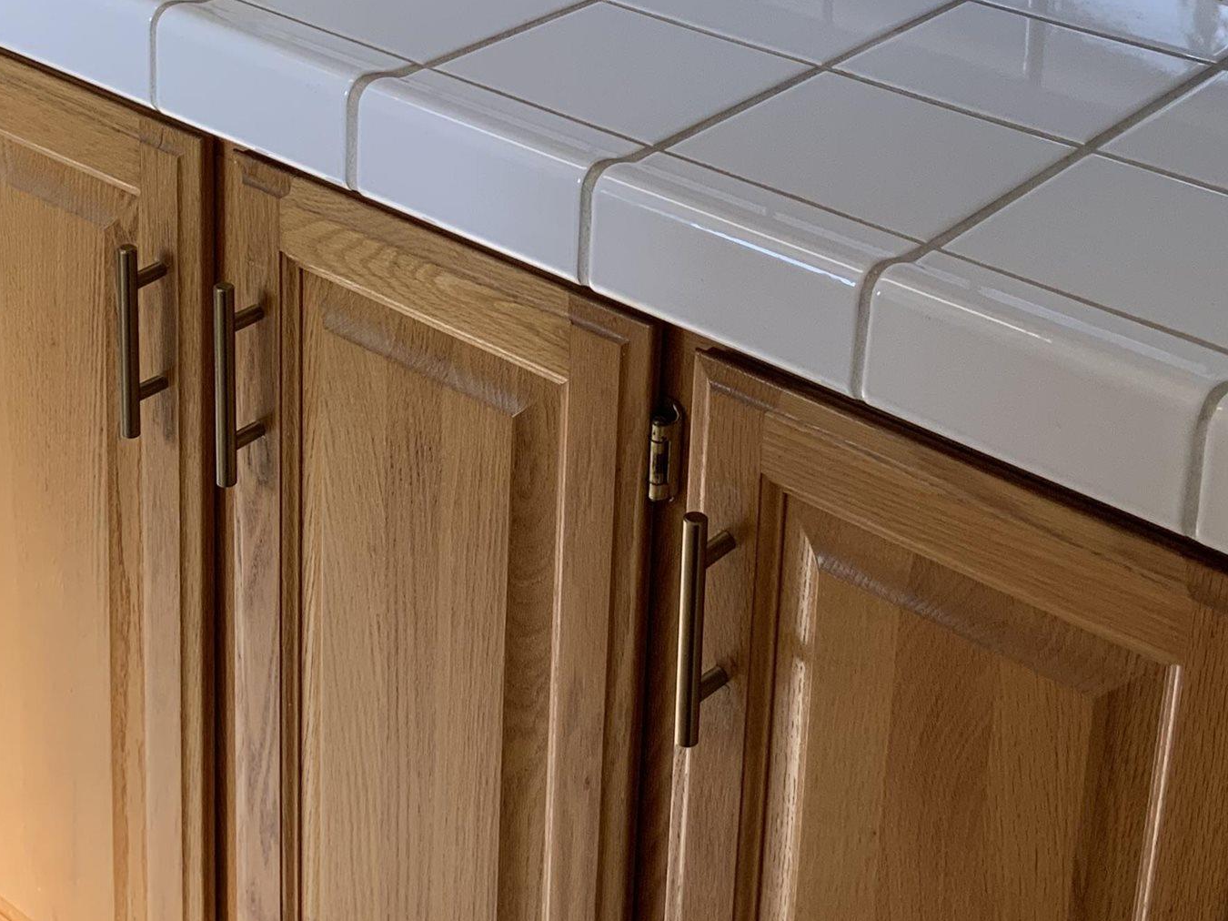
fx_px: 2341
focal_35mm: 66
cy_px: -60
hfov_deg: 29.3
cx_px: 471
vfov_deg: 21.3
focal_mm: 3
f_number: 1.8
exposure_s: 1/120
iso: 32
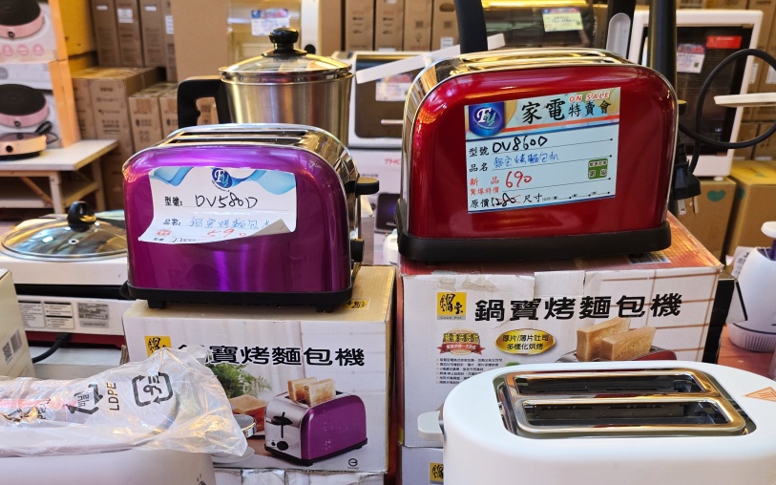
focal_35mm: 36
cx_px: 342
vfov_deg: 34.0
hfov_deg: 53.9
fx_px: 761
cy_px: 407
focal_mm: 6.3
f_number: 1.7
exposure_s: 1/32.6
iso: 320
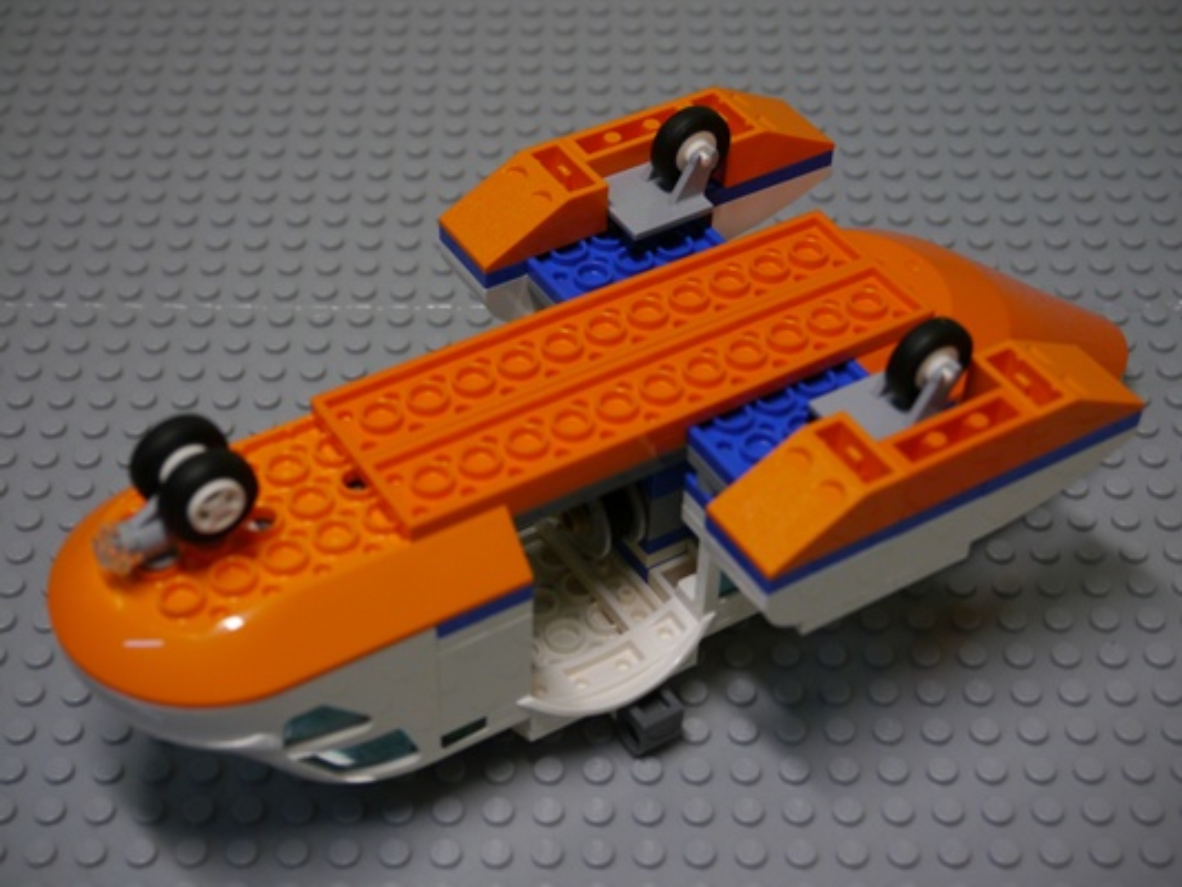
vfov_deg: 23.7
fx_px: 2118
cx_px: 591
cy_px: 444
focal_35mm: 62
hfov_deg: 31.2
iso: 500
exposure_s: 1/60
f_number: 5.4
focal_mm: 31
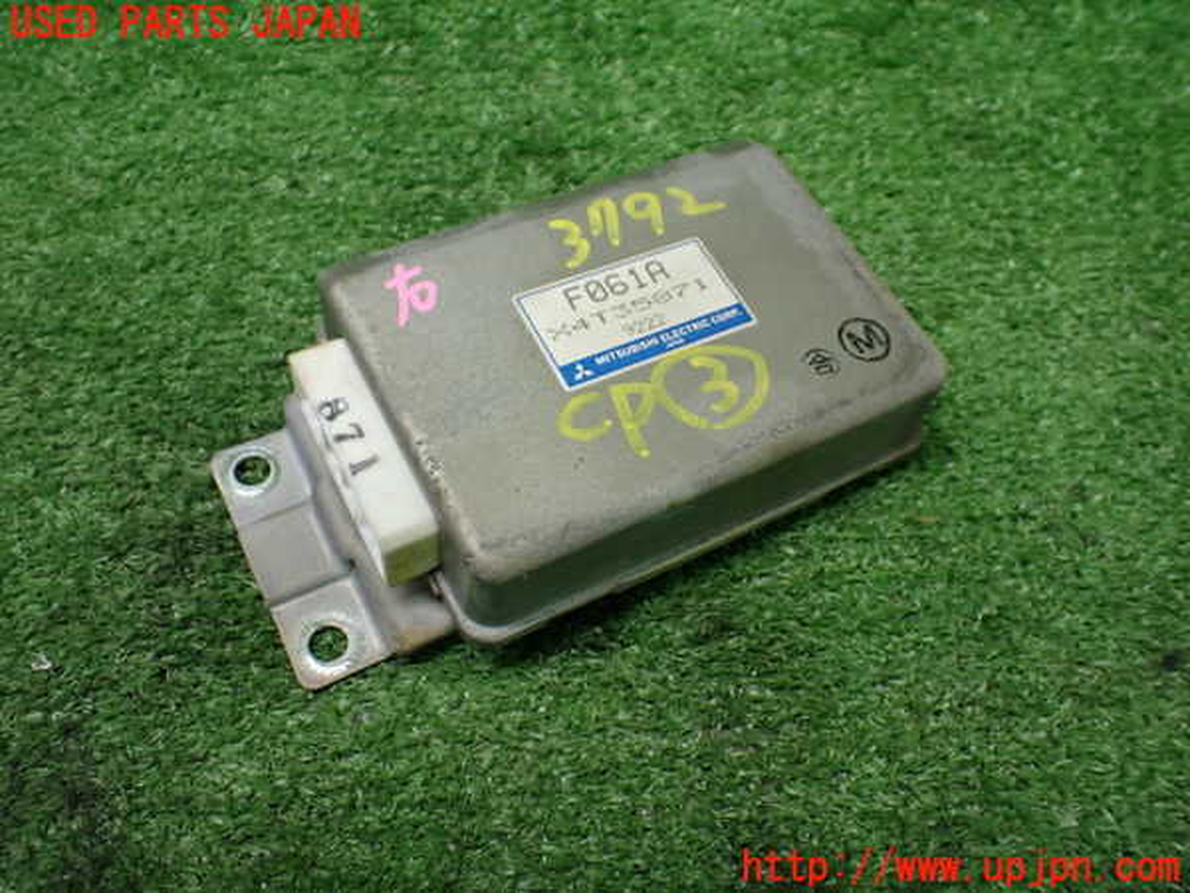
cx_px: 595
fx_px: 1031
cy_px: 446
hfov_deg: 60.0
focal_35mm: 30
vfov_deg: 46.8
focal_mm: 5.4
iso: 640
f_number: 2.3
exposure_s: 1/125
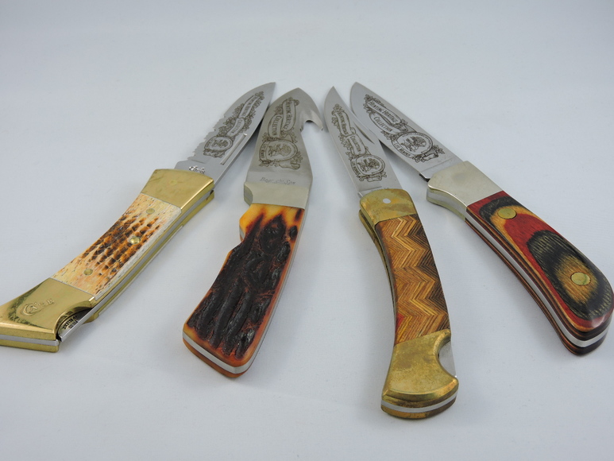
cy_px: 230
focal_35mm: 65
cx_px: 307
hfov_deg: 29.8
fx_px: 1153
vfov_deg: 22.6
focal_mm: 11.6
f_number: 4.2
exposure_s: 1/40
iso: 100
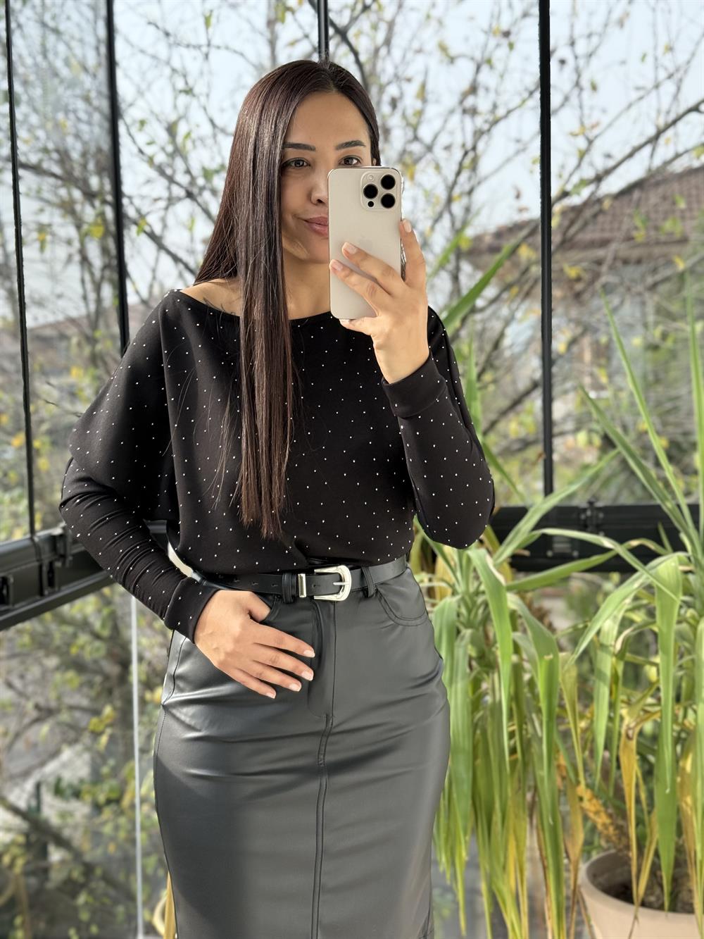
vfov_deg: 39.7
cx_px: 352
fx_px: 1301
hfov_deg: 30.3
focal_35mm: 48
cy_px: 470
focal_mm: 6.76
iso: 100
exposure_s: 1/458
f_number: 1.78
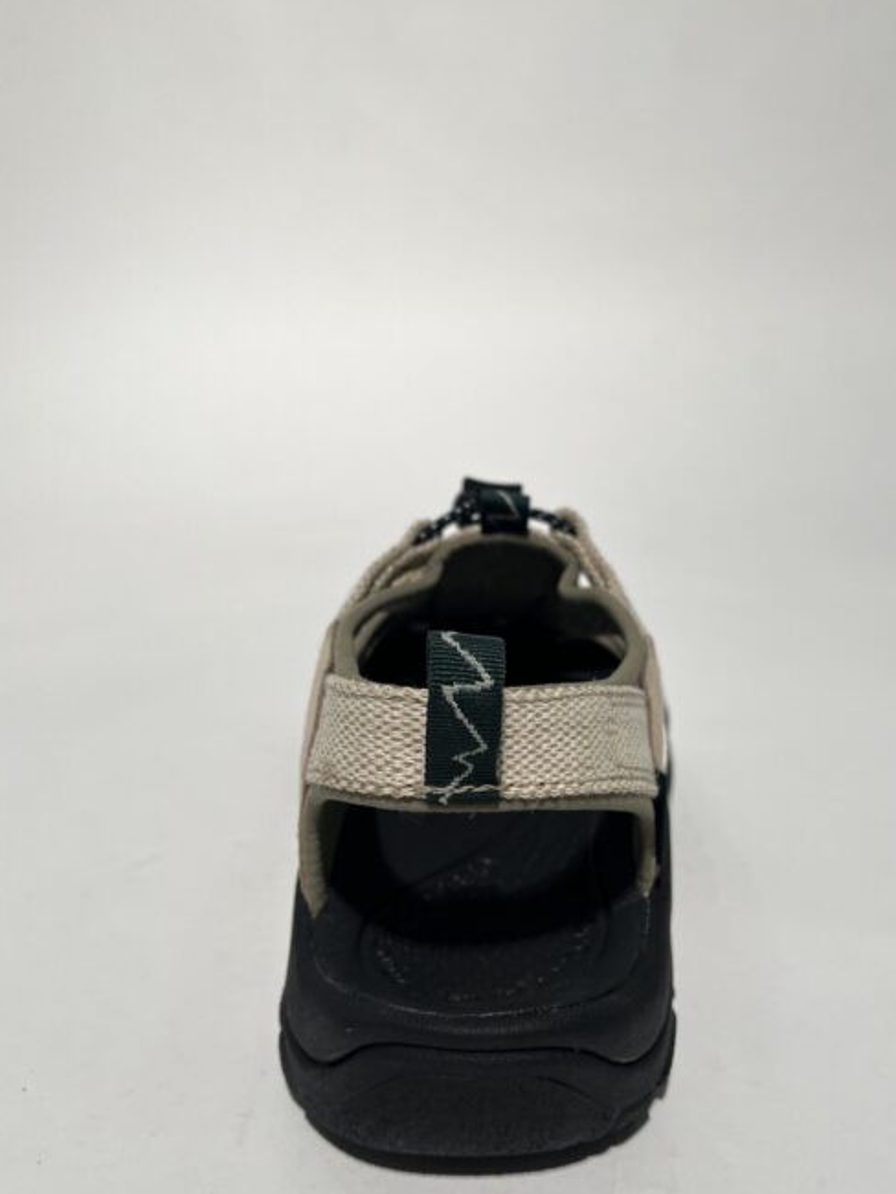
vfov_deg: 56.7
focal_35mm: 32
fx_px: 1104
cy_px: 637
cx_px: 485
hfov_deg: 44.1
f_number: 1.6
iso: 50
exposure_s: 1/508
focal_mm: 5.1
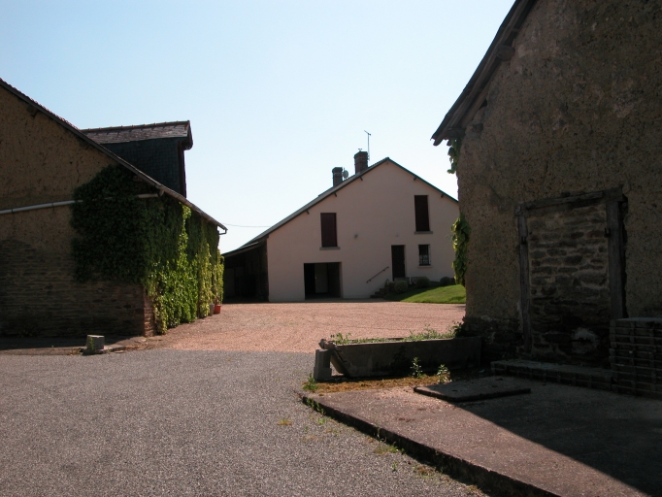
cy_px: 248
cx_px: 331
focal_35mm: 35
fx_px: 670
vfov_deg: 40.7
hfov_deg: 52.6
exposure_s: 1/340
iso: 100
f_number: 7.1
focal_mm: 8.9
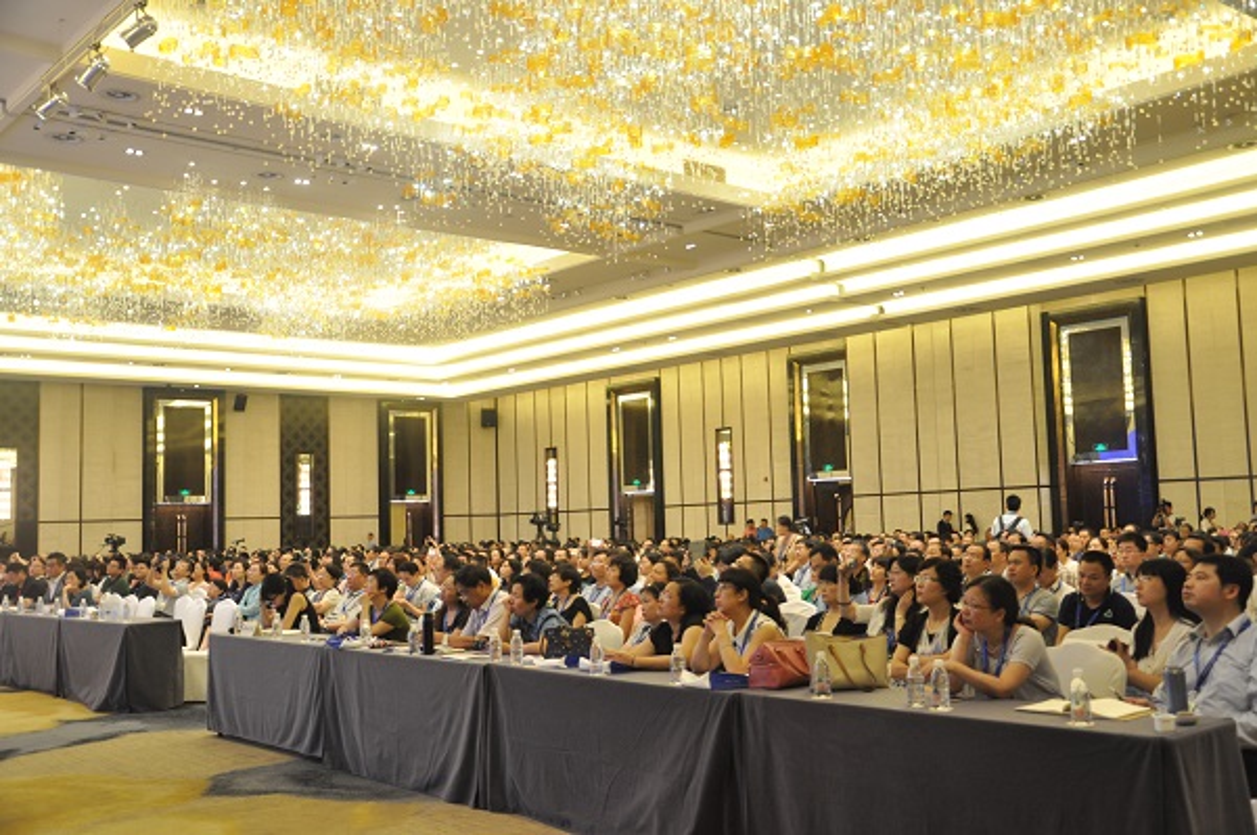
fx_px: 1255
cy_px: 418
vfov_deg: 36.8
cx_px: 628
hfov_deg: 53.2
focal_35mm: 36
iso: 640
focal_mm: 24
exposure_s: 1/20
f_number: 4.5
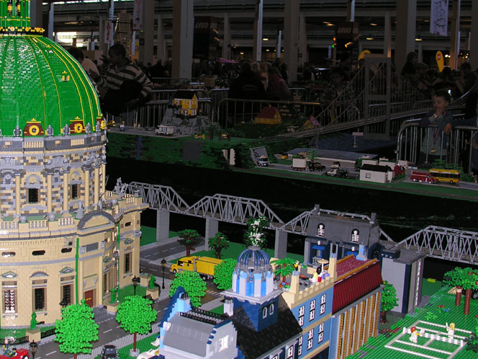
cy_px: 158
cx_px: 155
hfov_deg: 35.2
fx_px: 746
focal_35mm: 54
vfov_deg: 27.0
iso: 50
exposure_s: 1/60.1
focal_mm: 8.9
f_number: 2.8
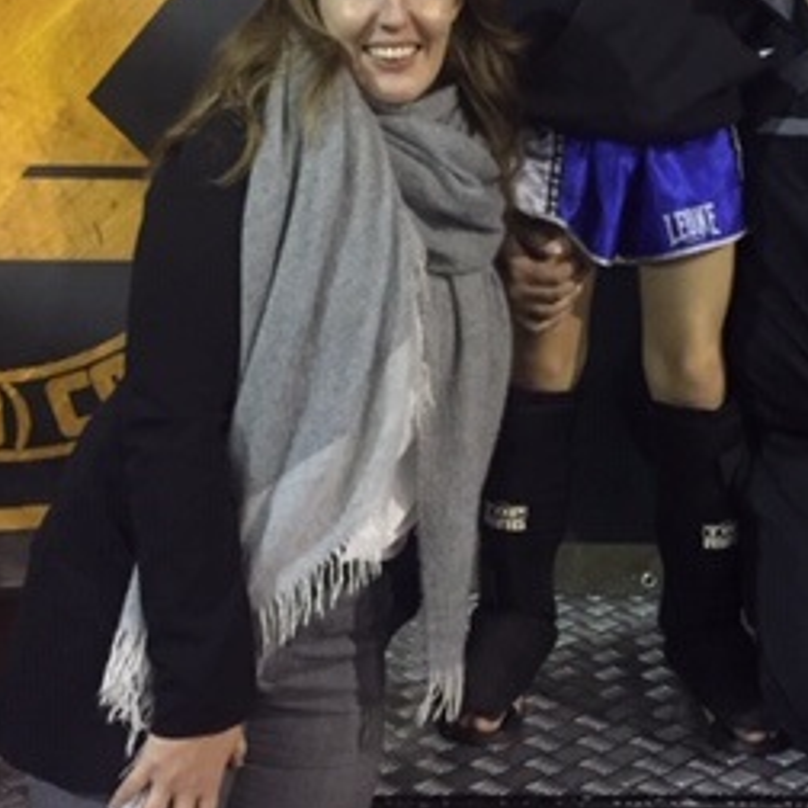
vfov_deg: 26.0
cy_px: 160
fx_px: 1717
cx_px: 532
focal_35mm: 65
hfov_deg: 26.4
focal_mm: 4.15
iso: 400
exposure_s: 1/17
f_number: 2.2
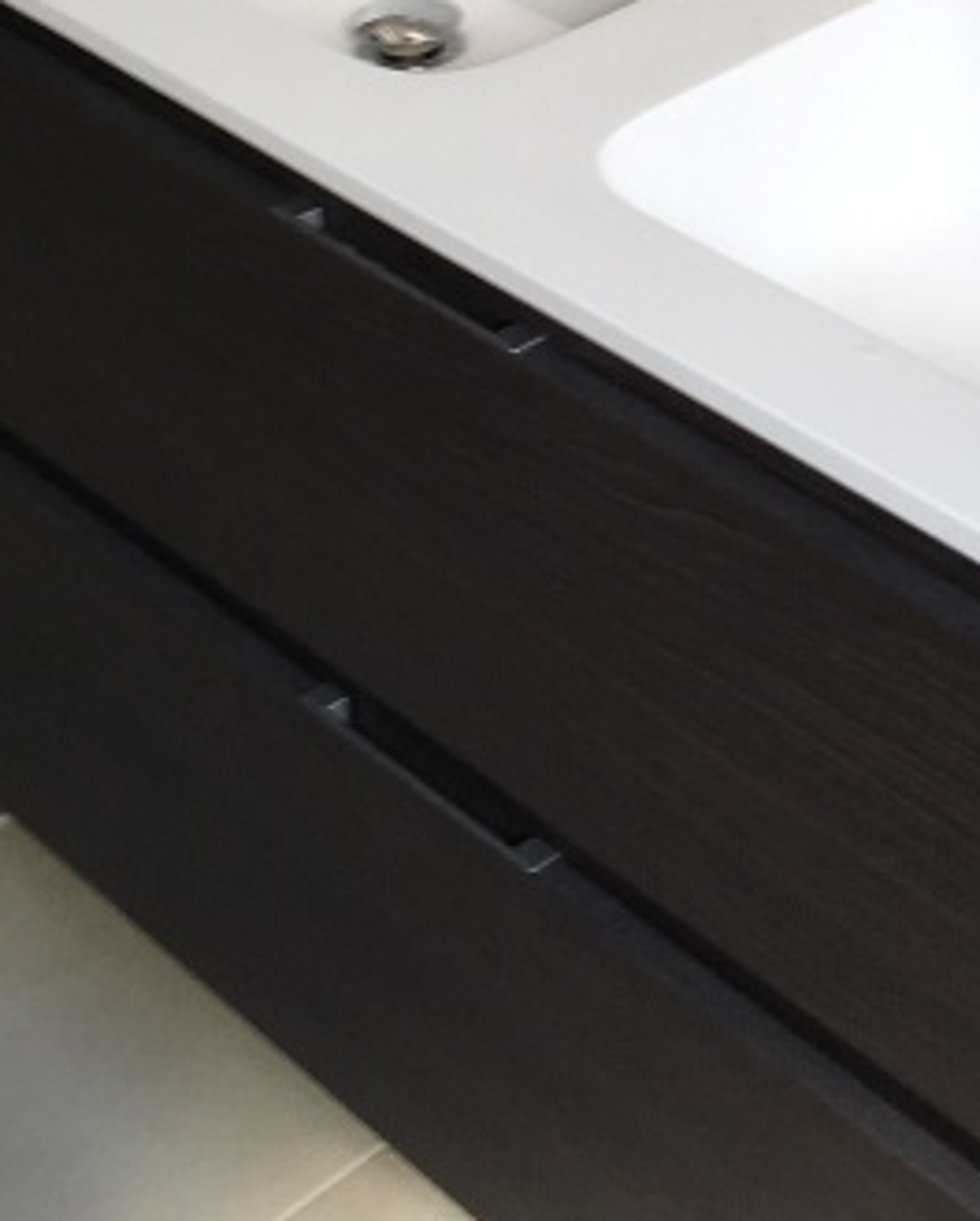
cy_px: -501
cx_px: 902
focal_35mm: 88
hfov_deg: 17.2
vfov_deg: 19.5
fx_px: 3185
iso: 25
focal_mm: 4.15
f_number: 2.2
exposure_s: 1/50
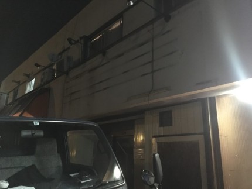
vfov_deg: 48.3
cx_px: 126
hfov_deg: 61.6
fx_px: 211
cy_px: 94
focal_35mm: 29
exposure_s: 1/15
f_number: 2.2
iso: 1000
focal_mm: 4.15
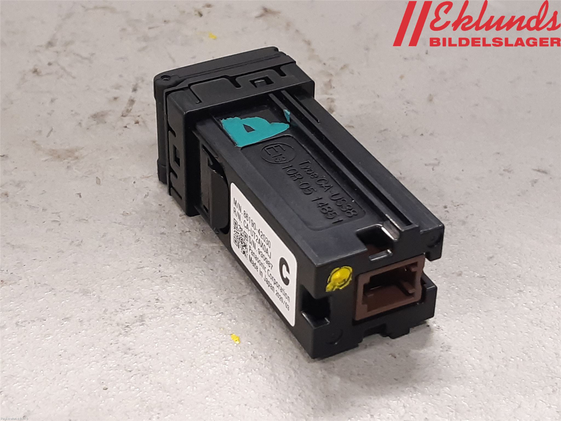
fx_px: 421
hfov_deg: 67.3
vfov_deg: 53.1
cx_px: 280
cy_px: 210
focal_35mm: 26
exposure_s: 1/50
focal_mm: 3.93
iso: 160
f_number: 1.7
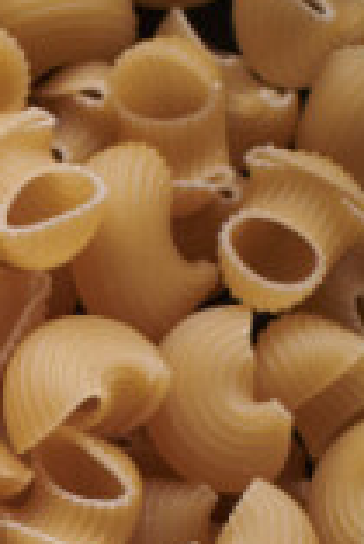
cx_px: -1005
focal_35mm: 255
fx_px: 3859
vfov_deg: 7.9
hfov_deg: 4.9
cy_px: 880
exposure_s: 1/100
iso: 160
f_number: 8
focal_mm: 50
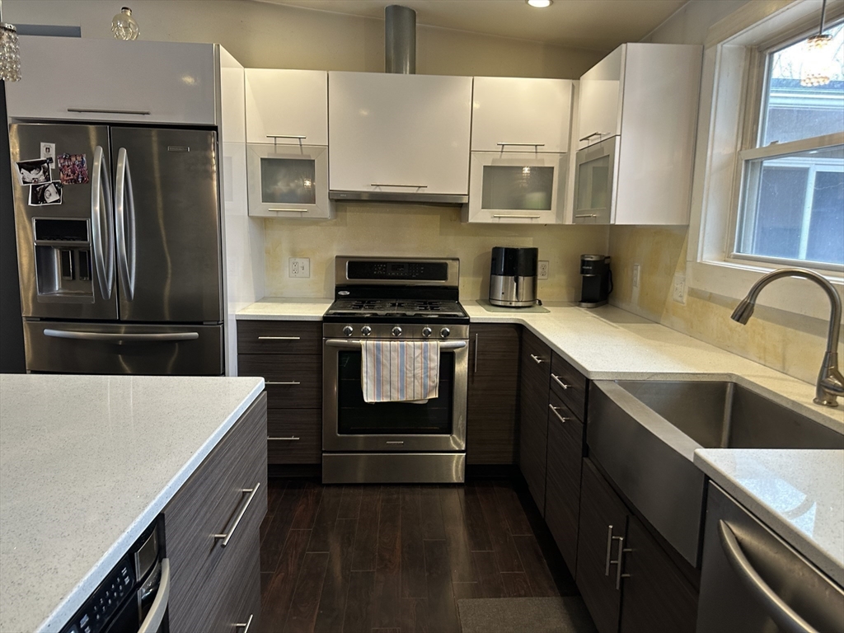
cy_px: 316
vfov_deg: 56.8
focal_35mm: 24
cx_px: 422
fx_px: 585
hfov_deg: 71.6
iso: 160
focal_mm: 6.86
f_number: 1.78
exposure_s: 1/60
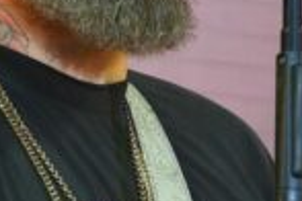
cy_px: 314
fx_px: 10969
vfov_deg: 1.1
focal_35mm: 1308
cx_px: 210
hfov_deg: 1.6
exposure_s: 1/320
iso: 2500
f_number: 6.3
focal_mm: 167
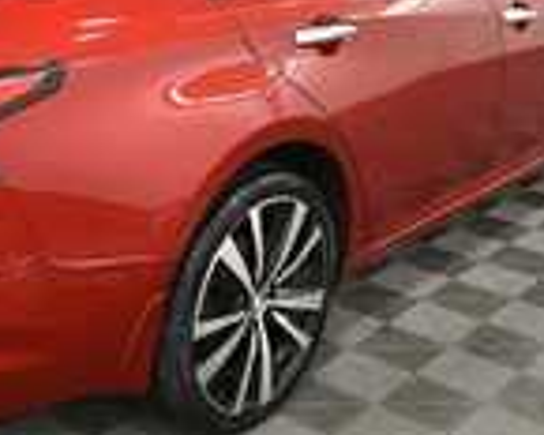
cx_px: 116
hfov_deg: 29.8
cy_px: 122
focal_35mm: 62
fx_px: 998
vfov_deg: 24.4
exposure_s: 1/125
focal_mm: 16
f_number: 5.3
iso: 1250
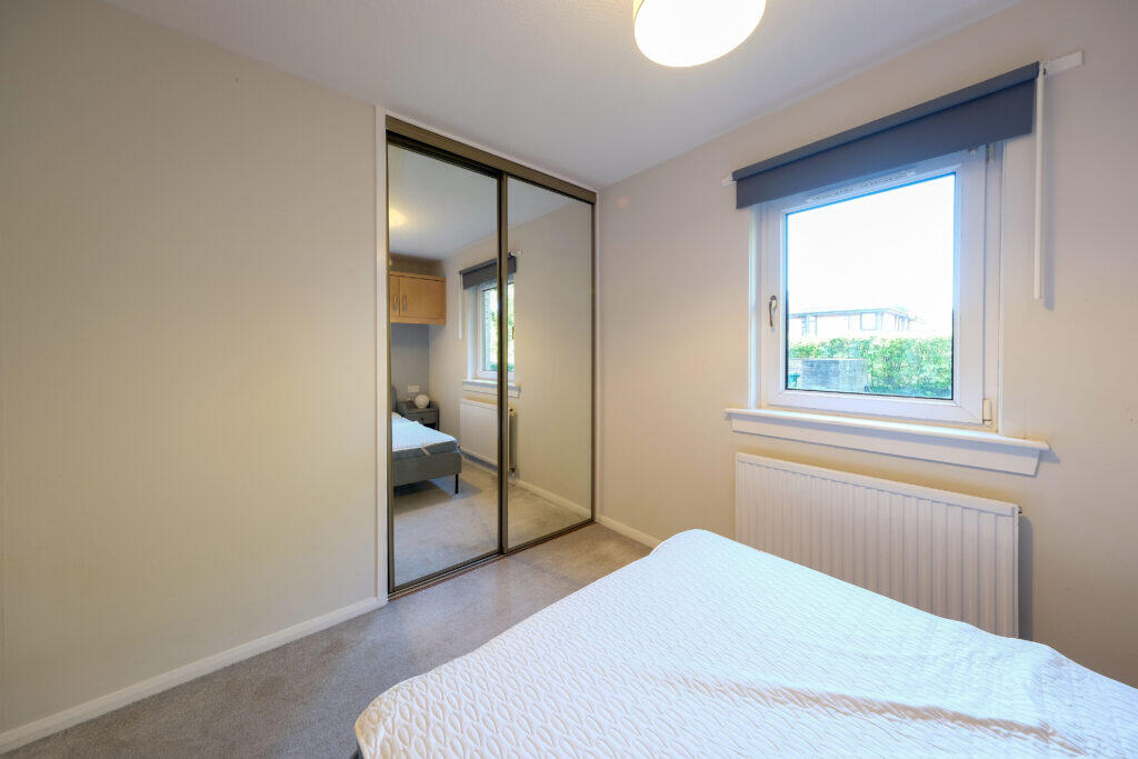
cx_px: 569
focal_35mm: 12
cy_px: 380
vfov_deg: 90.0
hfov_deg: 112.6
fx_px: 379
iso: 200
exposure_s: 1/4
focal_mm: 8
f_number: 5.6
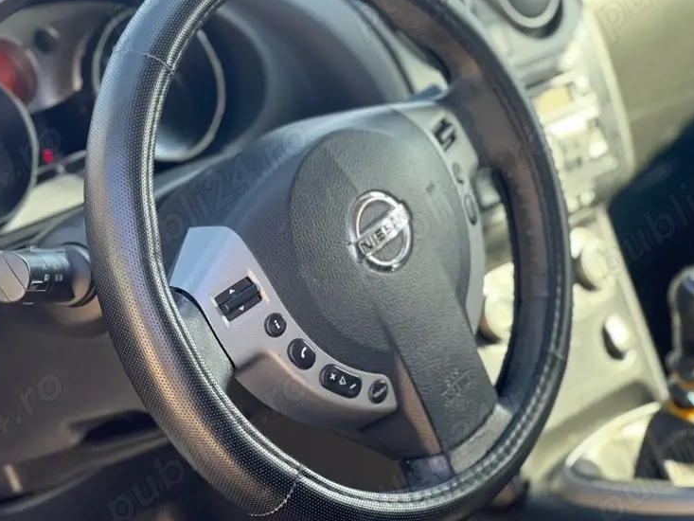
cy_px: 209
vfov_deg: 14.1
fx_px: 2105
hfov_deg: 18.7
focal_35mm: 105
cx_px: 269
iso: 200
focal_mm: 9
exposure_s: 1/121
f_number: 2.8
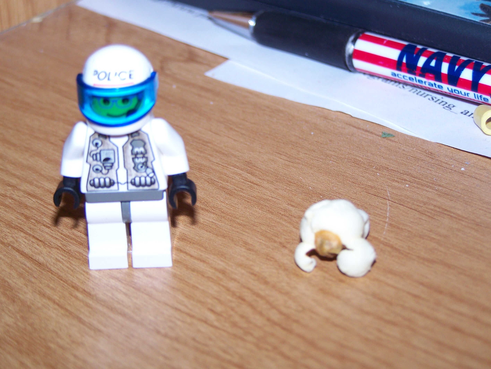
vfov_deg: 14.1
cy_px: 184
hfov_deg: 18.7
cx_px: 246
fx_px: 1490
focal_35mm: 105
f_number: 3.2
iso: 80
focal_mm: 17.5
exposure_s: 1/100
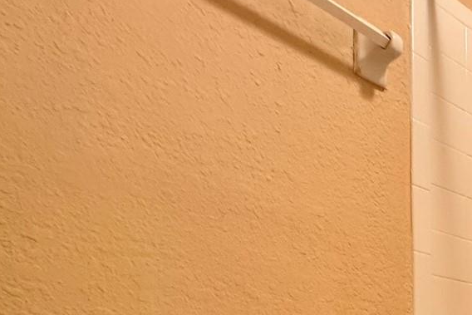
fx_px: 538
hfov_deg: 32.3
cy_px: 388
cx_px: 647
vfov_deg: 28.1
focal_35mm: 41
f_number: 2.2
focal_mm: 2.22
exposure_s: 1/60
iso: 250
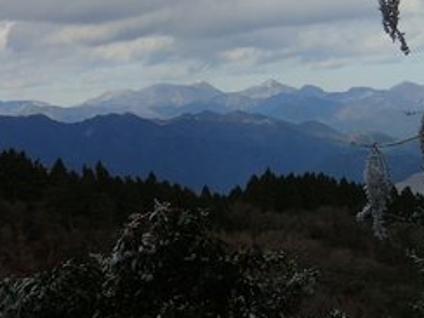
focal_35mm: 164
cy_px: 83
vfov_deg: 9.0
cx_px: 115
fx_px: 2009
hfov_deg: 12.0
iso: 100
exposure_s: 1/400
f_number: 6.3
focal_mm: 18
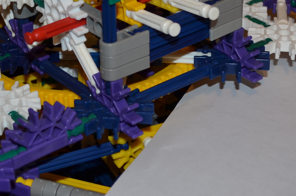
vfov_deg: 12.9
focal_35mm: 104
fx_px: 853
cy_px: -21
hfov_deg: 19.4
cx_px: 41
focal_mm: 28
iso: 200
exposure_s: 1/30
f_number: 5.6
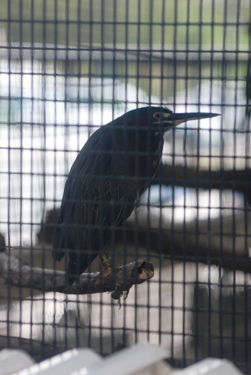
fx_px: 1877
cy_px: 188
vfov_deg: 11.4
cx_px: 126
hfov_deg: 7.7
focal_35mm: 180
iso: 400
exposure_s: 1/160
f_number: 5
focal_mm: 120
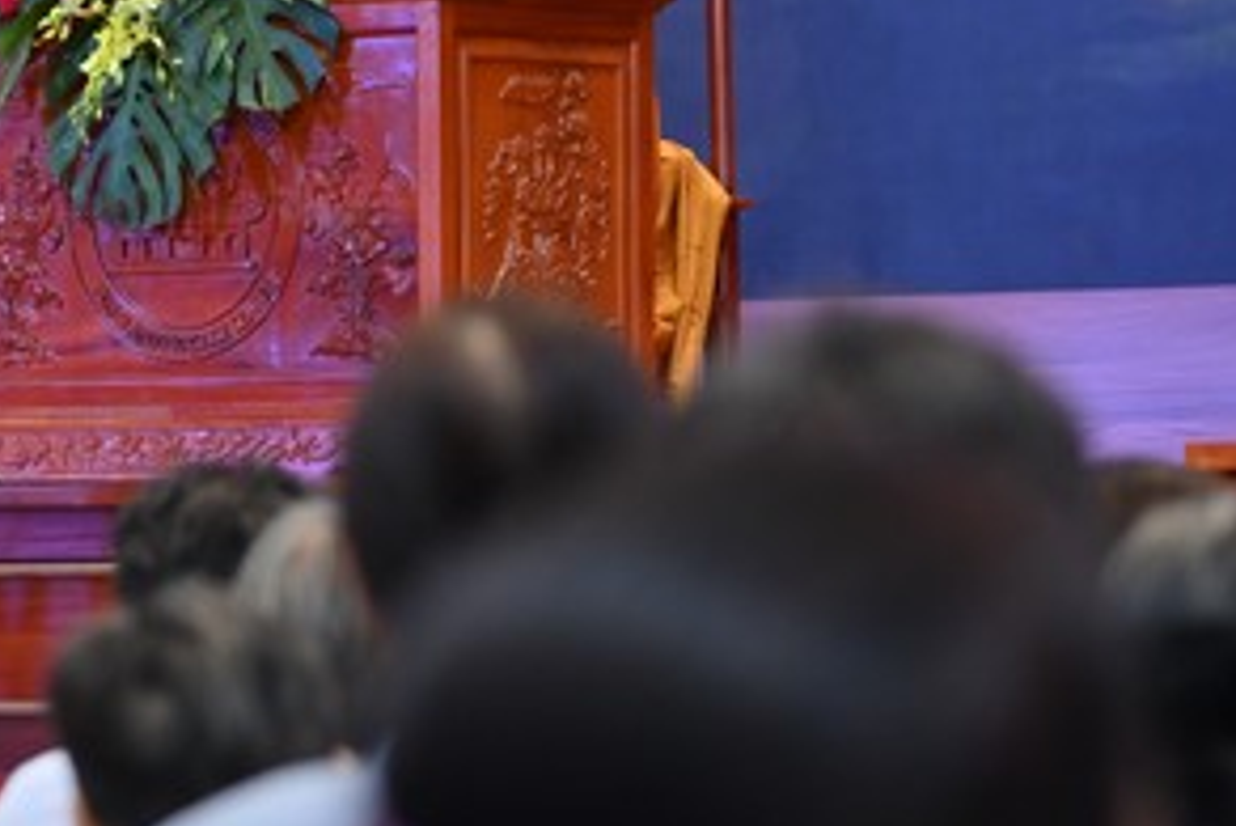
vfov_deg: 5.2
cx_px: -13
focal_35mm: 267
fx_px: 9171
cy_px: 405
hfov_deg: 7.7
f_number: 4.5
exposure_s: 1/100
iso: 1000
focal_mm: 120
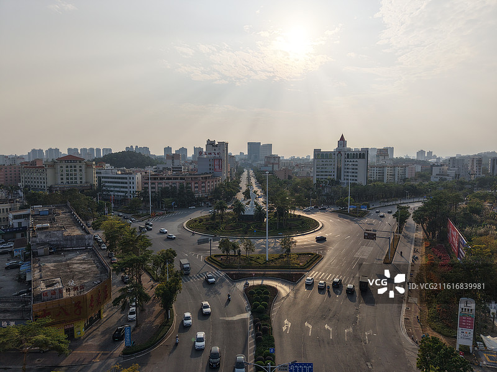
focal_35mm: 24
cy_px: 186
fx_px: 345
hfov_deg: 71.6
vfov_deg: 56.8
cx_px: 248
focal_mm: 8.67
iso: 210
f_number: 1.8
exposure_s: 1/8000
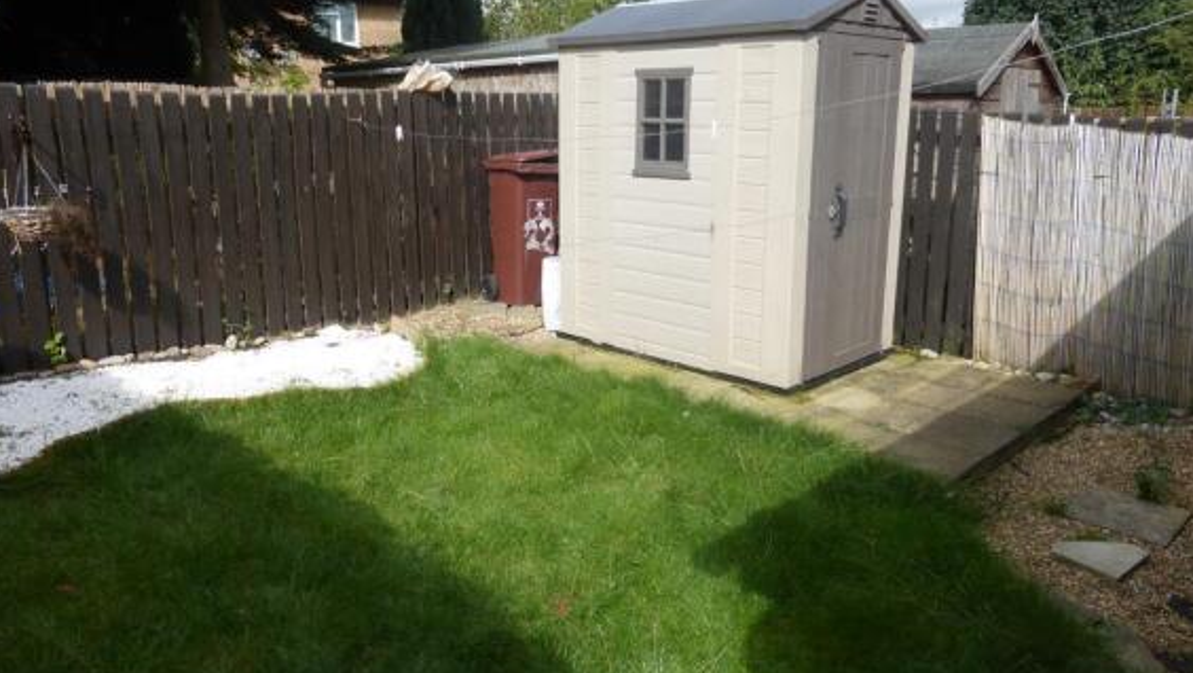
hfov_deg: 69.8
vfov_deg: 42.9
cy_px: 310
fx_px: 855
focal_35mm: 27
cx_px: 600
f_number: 3.3
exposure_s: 1/800
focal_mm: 4.3
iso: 100
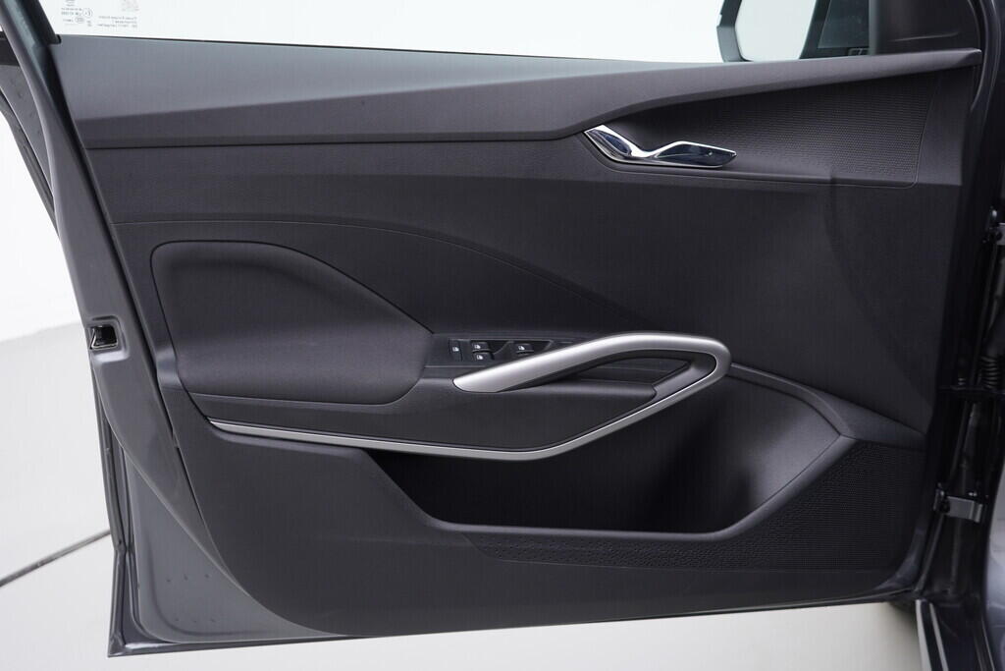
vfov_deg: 36.9
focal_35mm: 36
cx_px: 502
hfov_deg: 53.1
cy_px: 336
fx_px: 1005
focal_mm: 24
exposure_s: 1/50
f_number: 3.2
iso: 125
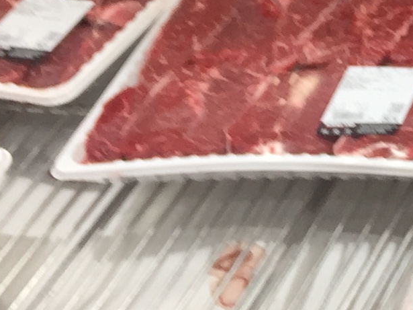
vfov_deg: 9.1
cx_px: 968
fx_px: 1837
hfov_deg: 11.0
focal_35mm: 154
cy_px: -282
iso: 32
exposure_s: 1/50
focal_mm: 4.15
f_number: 2.2
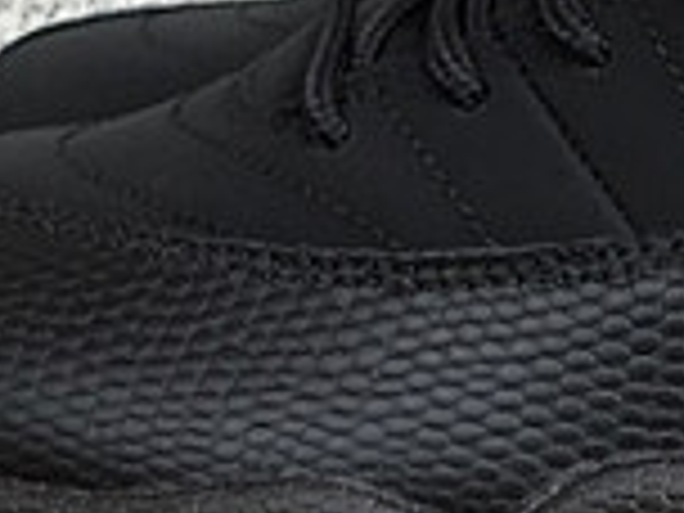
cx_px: 918
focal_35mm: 163
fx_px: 3221
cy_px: 446
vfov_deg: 9.1
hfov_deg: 11.8
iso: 25
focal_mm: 3.3
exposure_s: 1/127
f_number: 2.4
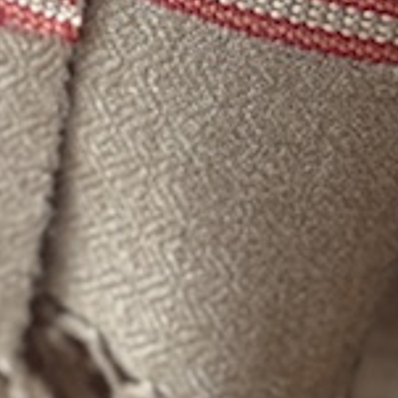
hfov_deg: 6.2
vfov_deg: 6.0
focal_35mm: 280
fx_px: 3642
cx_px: -117
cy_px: -601
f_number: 1.78
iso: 100
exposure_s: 1/64
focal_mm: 6.76
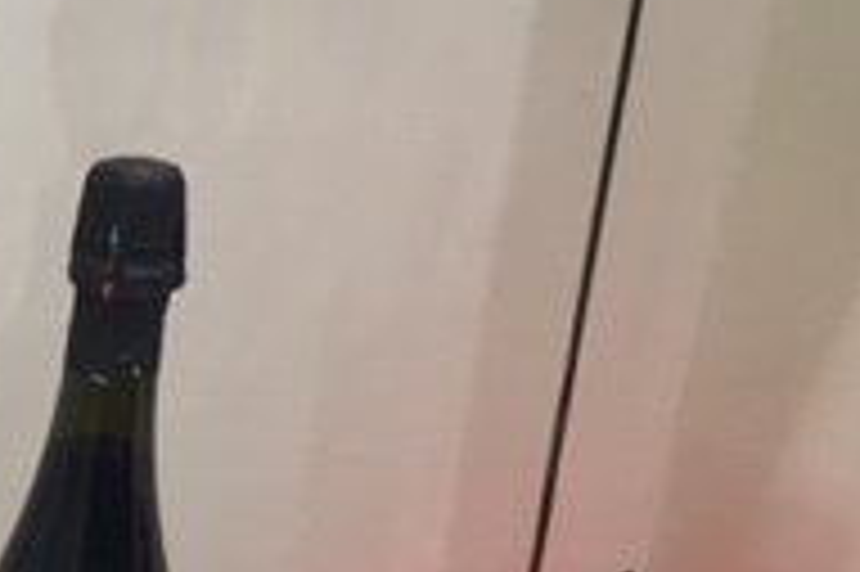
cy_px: 793
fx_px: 2411
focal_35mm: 101
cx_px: -212
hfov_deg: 18.9
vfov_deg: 13.0
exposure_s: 1/40
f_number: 2.2
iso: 32
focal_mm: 4.15
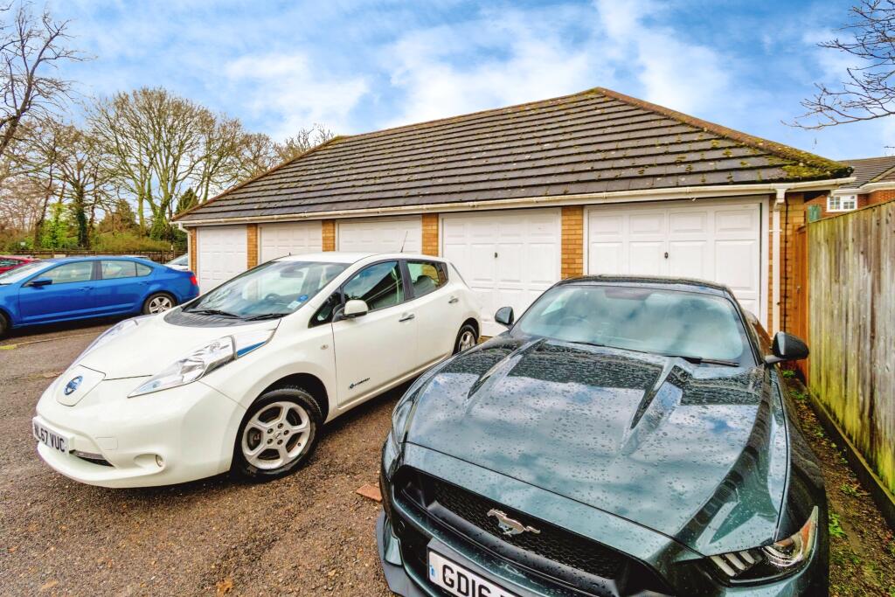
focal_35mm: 15
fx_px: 373
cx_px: 448
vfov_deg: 77.3
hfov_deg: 100.4
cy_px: 298
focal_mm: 10
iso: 400
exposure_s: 1/1250
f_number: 7.1
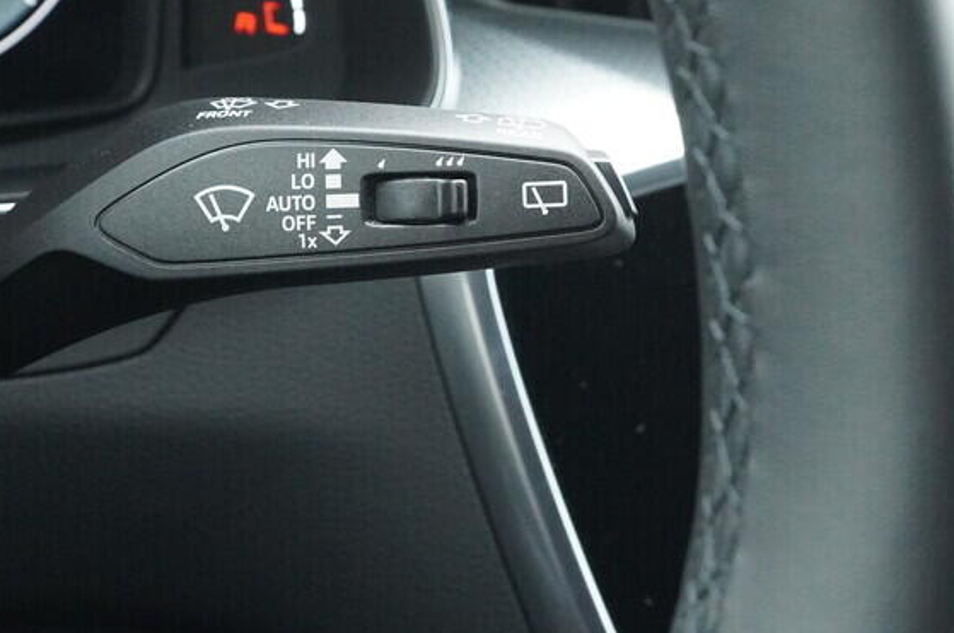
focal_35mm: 66
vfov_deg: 20.5
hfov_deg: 30.5
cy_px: 197
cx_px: 428
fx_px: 1746
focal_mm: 24
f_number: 6.3
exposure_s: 1/125
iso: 6400
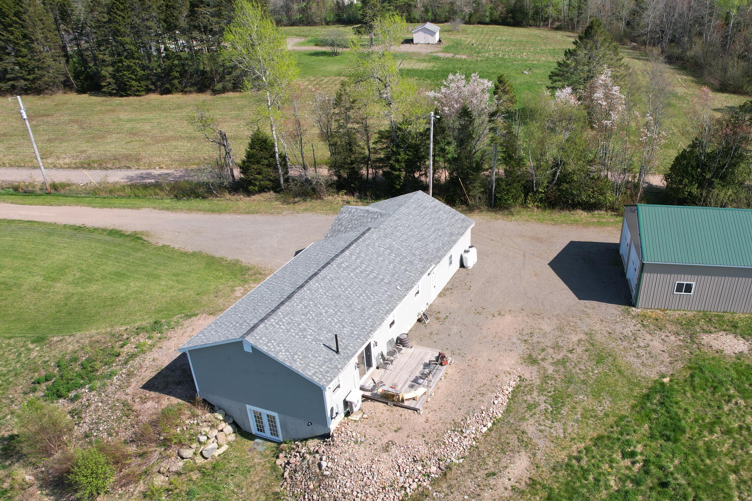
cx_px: 469
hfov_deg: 62.8
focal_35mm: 29
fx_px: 606
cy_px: 298
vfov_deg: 44.7
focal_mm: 8.38
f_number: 2.8
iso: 100
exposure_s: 1/1250
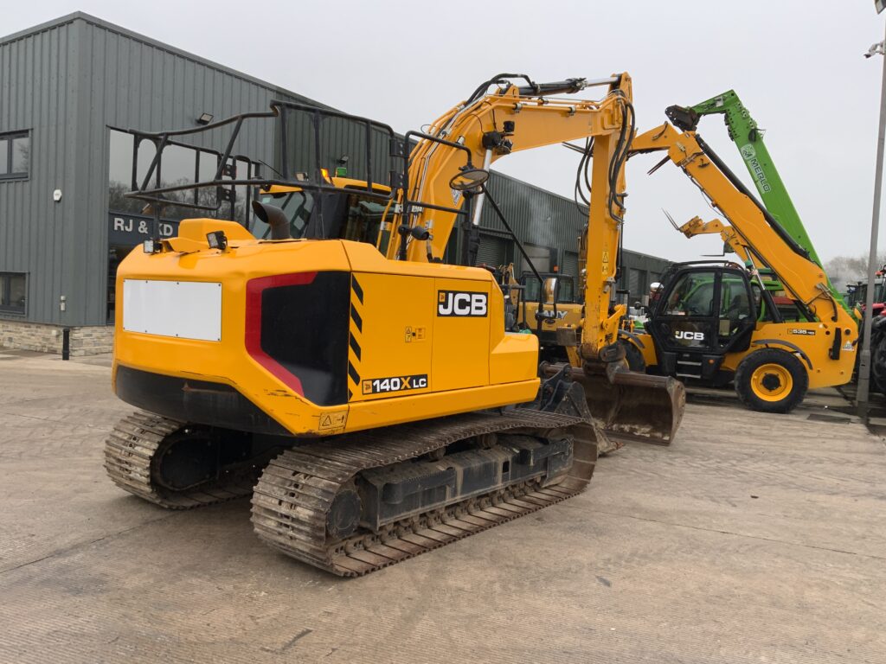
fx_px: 742
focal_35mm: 29
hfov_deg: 61.7
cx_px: 443
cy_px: 332
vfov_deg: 48.2
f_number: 1.8
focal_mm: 3
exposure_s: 1/122
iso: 32
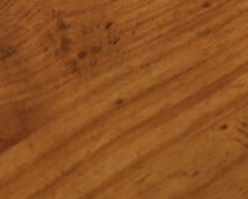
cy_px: -362
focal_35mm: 233
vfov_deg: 6.2
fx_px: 1709
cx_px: 196
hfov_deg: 8.3
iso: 200
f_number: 6.3
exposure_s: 1/30
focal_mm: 20
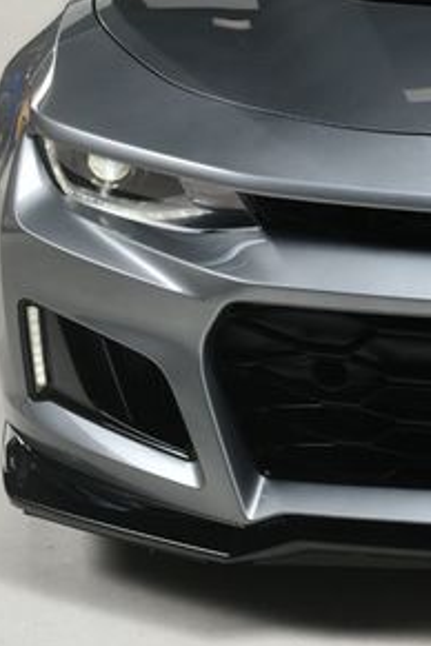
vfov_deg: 20.5
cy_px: 186
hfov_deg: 13.4
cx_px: 520
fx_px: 1778
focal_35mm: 99
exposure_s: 1/160
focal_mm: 30
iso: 100
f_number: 13
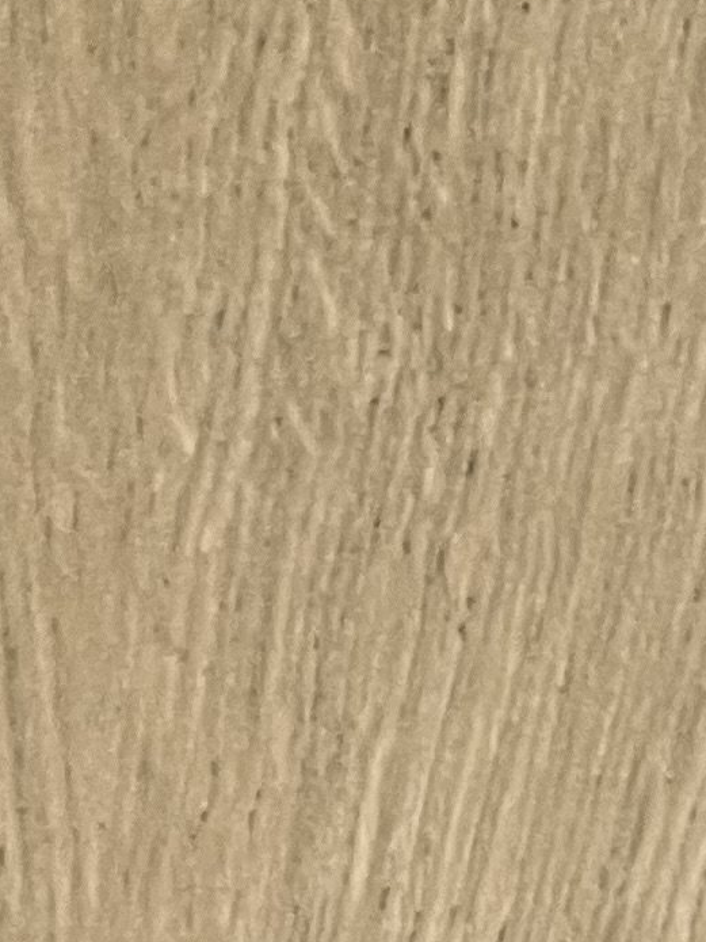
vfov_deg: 10.9
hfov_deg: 10.2
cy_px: 2473
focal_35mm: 145
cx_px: 543
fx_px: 3944
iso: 125
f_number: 1.6
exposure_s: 1/68
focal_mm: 5.1
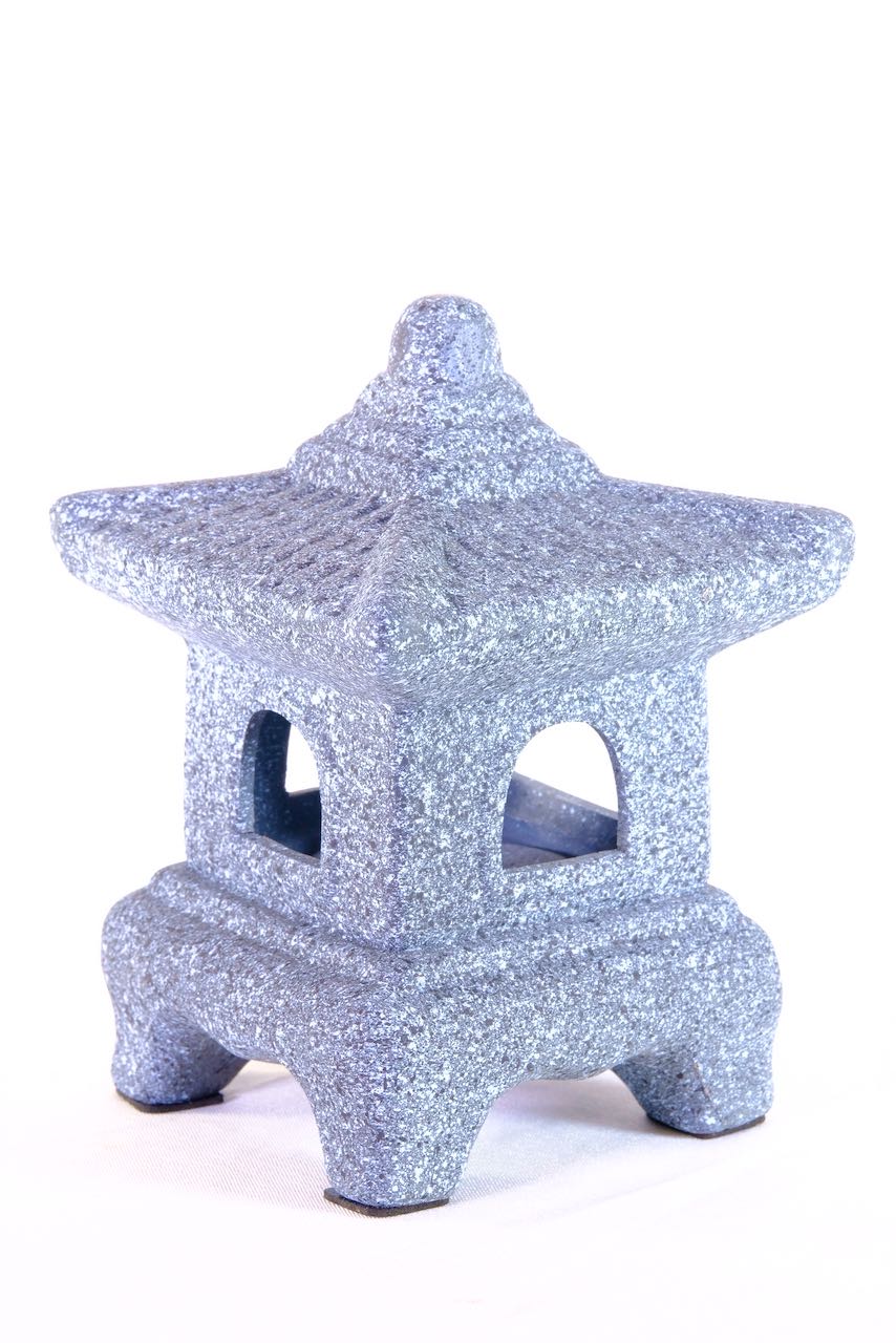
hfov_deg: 10.8
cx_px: 448
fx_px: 4738
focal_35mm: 127
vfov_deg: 16.1
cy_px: 672
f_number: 11
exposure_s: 1/15
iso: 800
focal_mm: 84.8
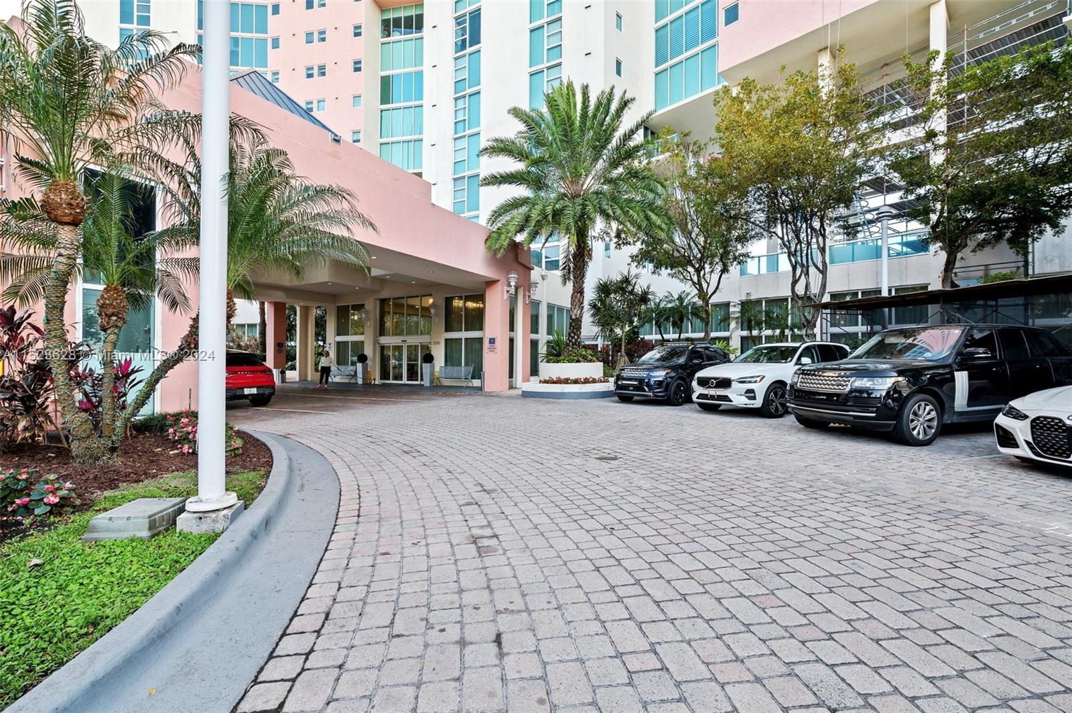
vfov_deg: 81.1
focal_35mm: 14
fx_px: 416
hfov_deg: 104.3
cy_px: 356
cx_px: 536
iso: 200
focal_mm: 14
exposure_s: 1/40
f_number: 8
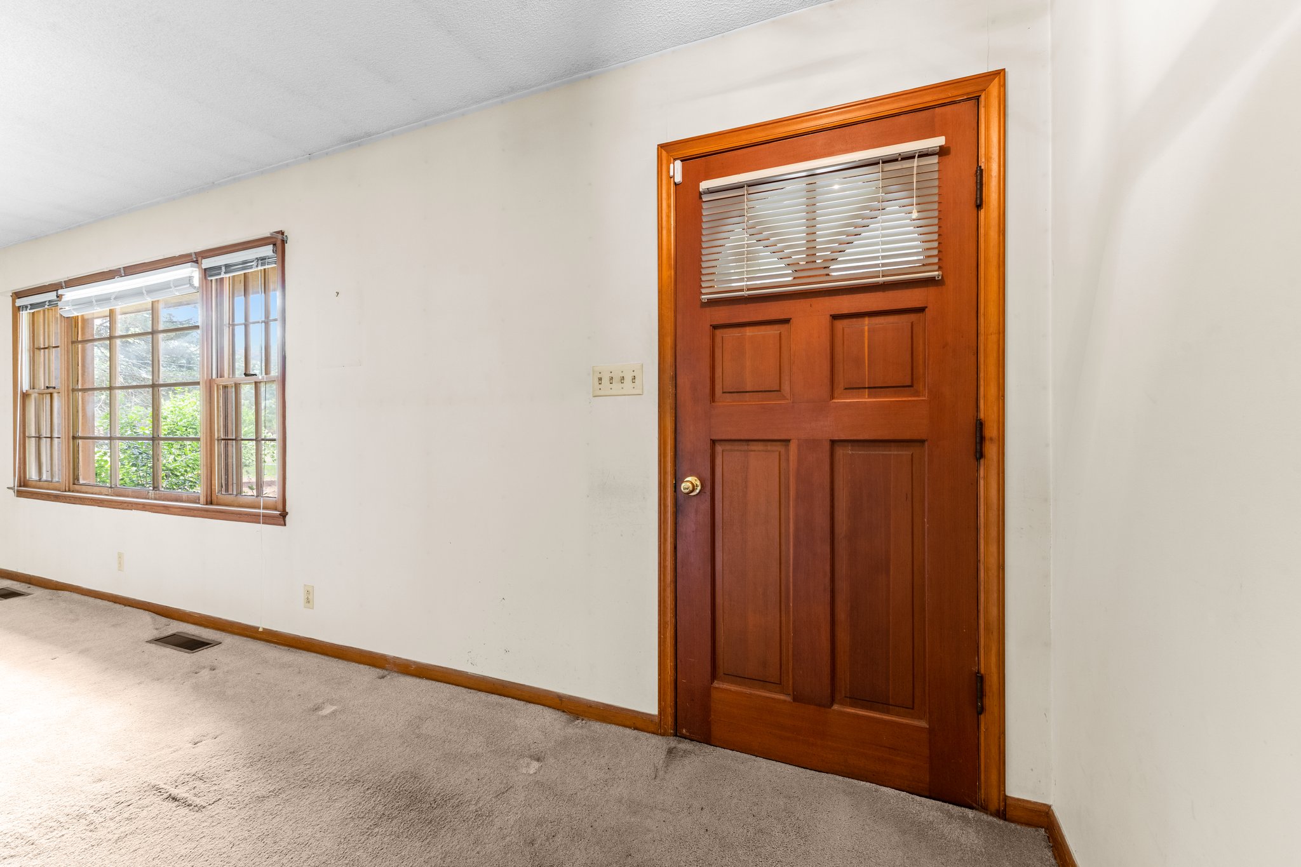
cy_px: 434
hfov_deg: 100.4
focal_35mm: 15
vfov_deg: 77.3
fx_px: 542
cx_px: 650
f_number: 7.1
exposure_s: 1.3
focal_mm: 15
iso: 400
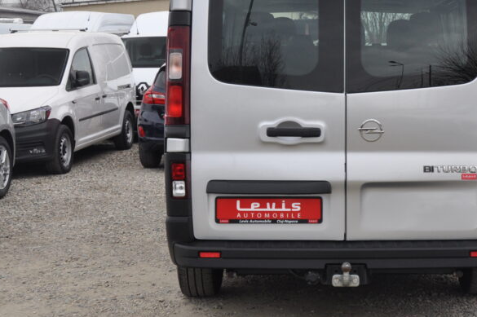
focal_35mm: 63
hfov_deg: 31.5
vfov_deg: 21.4
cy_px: 95
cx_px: 339
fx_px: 834
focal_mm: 24
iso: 400
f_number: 6.3
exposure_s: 1/160
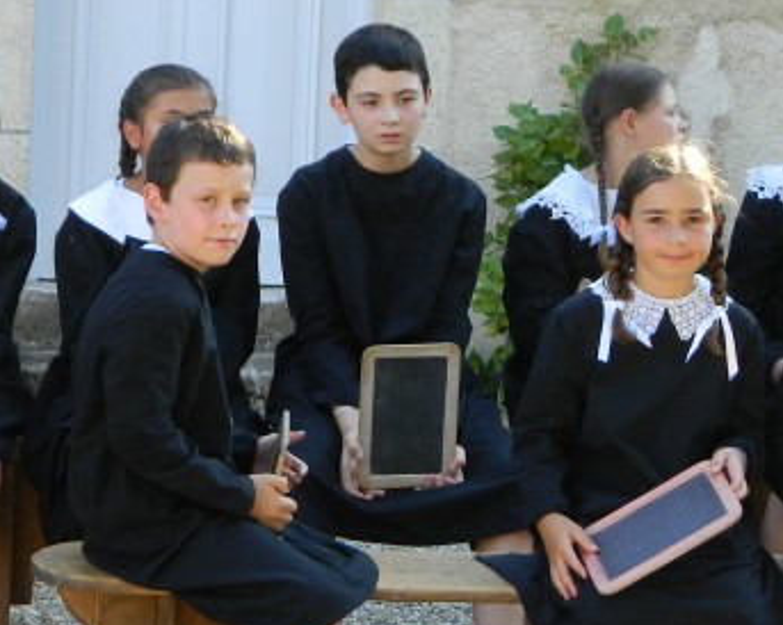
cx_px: 546
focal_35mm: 137
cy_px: 271
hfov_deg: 14.0
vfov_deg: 11.3
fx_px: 3173
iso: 80
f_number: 3.6
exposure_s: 1/100
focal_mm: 8.4
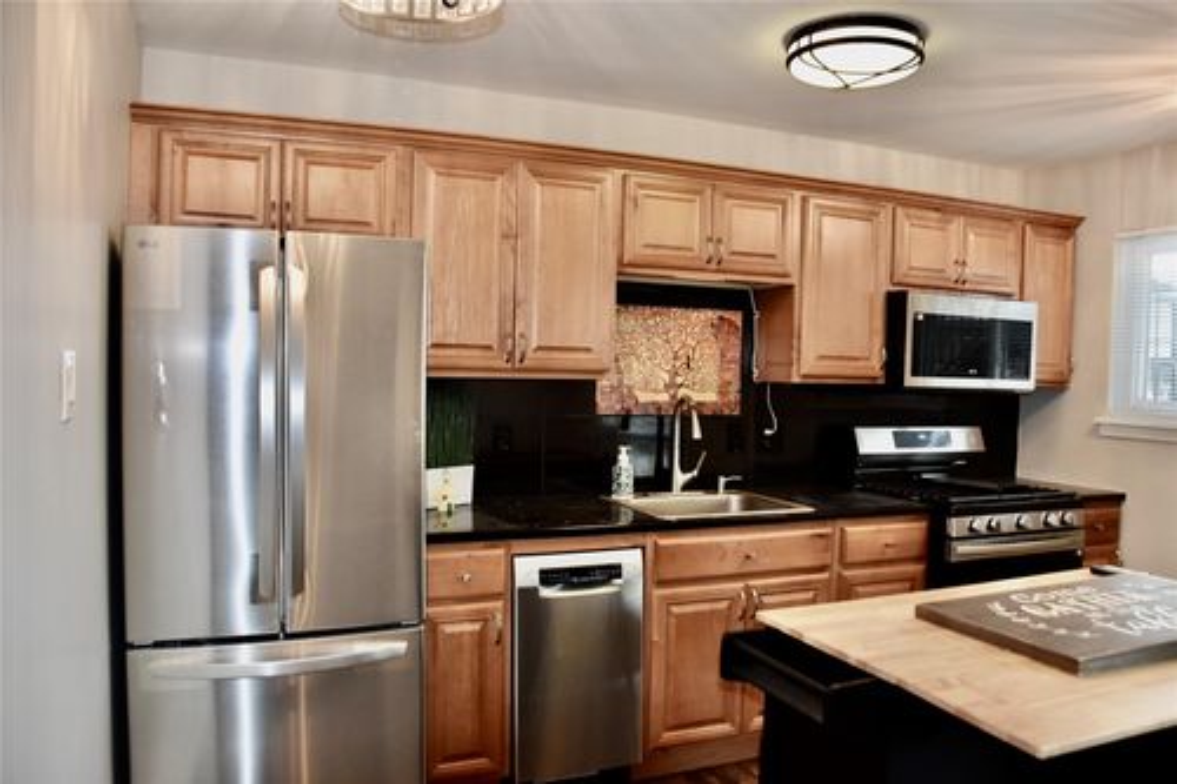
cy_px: 392
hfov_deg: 67.4
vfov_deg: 47.9
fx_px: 882
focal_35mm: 27
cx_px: 588
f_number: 3.5
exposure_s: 1/60
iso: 800
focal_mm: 18
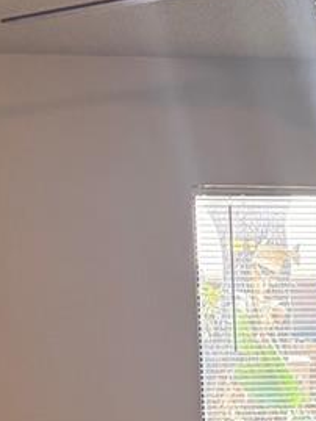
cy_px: 570
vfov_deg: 16.0
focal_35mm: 116
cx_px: 438
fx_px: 1411
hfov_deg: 12.3
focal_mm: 5.96
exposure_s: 1/60
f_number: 1.6
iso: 250
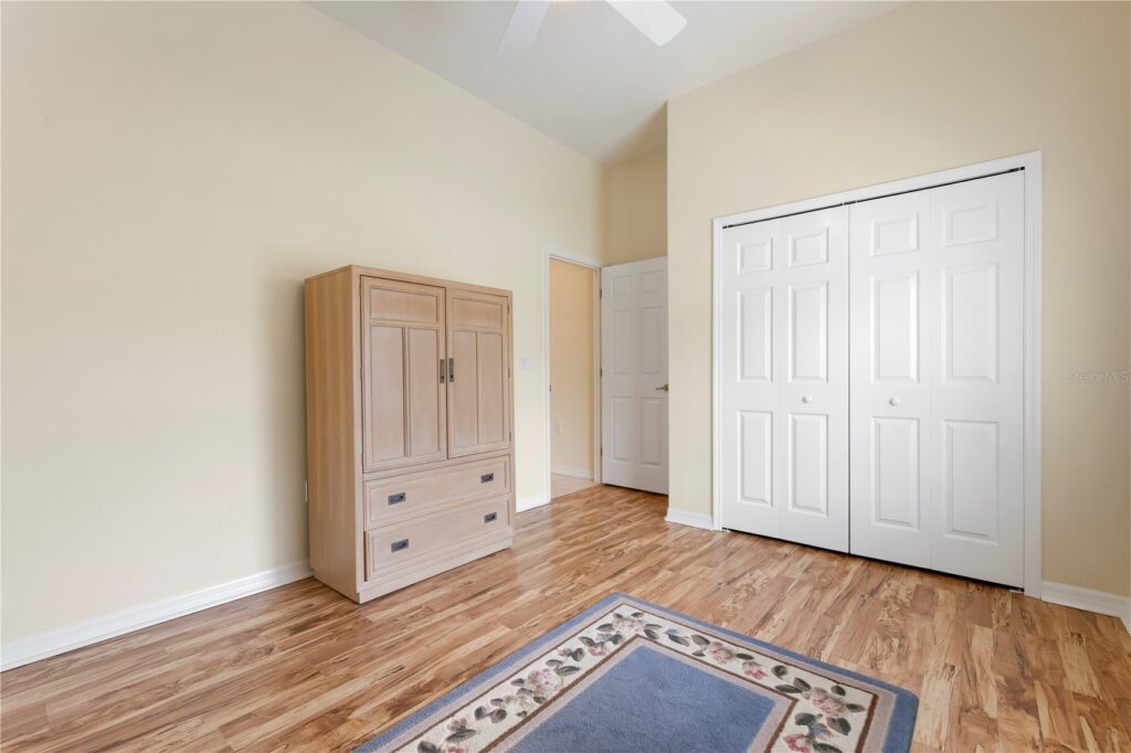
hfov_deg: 96.8
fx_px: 502
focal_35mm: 16
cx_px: 566
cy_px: 376
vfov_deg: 73.7
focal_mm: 16
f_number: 8
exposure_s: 1/8
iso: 320
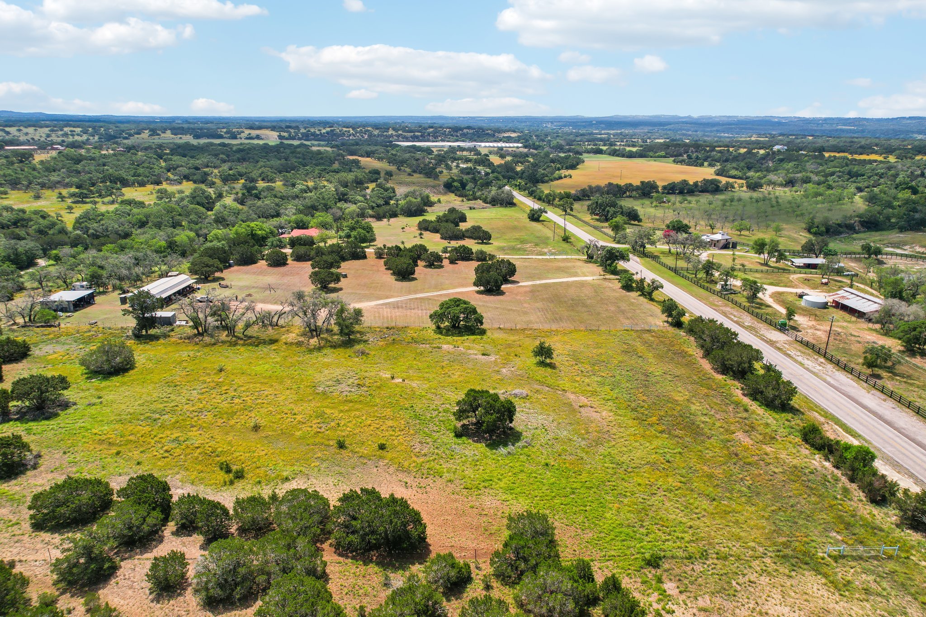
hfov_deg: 78.6
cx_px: 463
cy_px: 308
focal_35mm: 22
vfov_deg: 57.2
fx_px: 566
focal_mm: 8.4
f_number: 2.8
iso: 130
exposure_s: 1/120
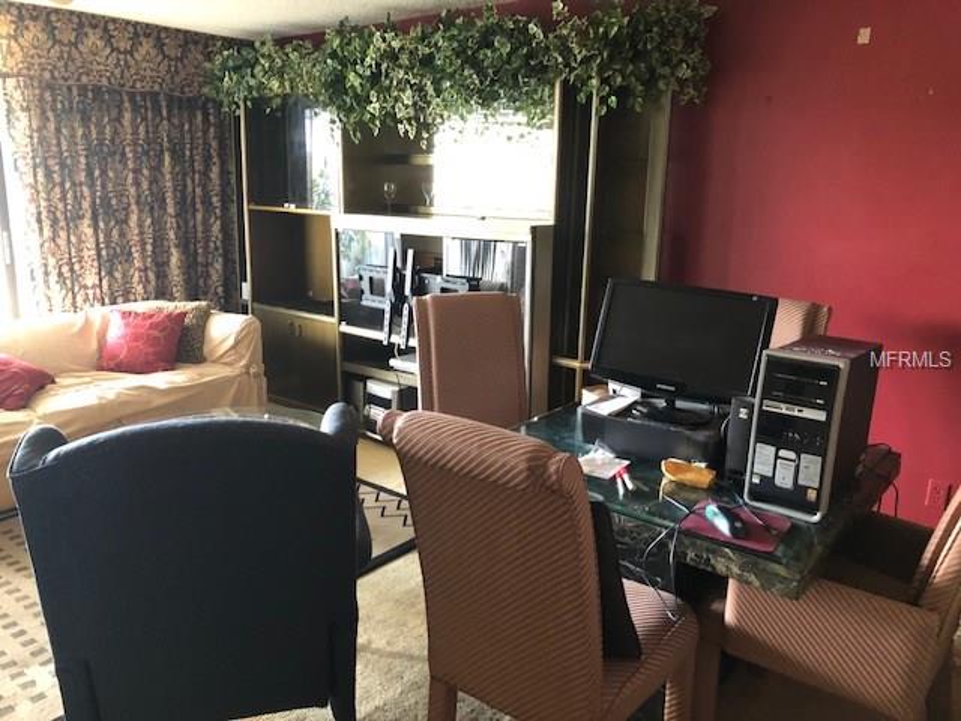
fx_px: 777
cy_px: 360
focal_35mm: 28
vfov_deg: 49.7
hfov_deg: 63.4
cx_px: 480
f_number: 1.8
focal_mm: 3.99
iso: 100
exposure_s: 1/5
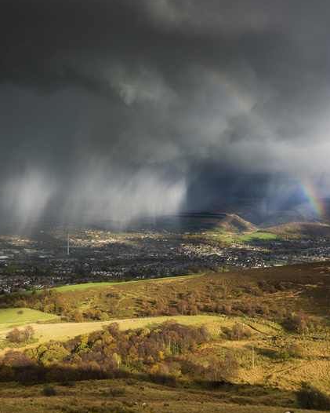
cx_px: 125
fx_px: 488
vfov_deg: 45.8
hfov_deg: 37.1
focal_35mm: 40
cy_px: 206
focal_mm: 28
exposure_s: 1/80
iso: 50
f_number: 8
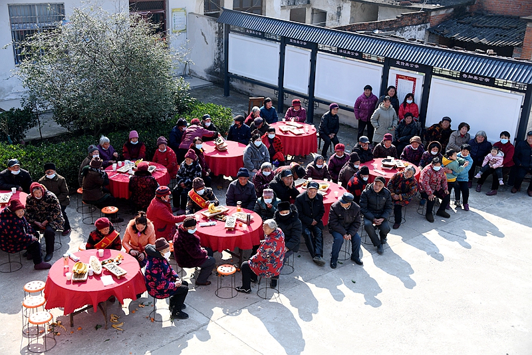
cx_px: 266
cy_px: 178
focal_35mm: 48
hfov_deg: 41.1
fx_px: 709
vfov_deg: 28.1
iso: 160
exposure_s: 1/500
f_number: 4.2
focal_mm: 48
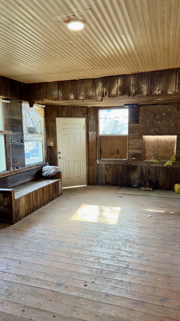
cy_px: 163
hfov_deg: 42.9
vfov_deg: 69.9
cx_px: 83
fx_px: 229
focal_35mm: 27
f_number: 1.78
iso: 125
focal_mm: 6.76
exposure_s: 1/120
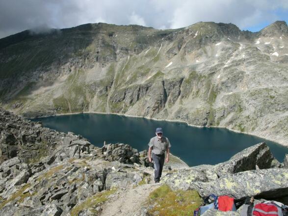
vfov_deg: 49.7
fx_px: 233
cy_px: 108
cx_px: 144
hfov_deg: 63.5
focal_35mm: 28
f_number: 8
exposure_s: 1/320
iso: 100
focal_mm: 7
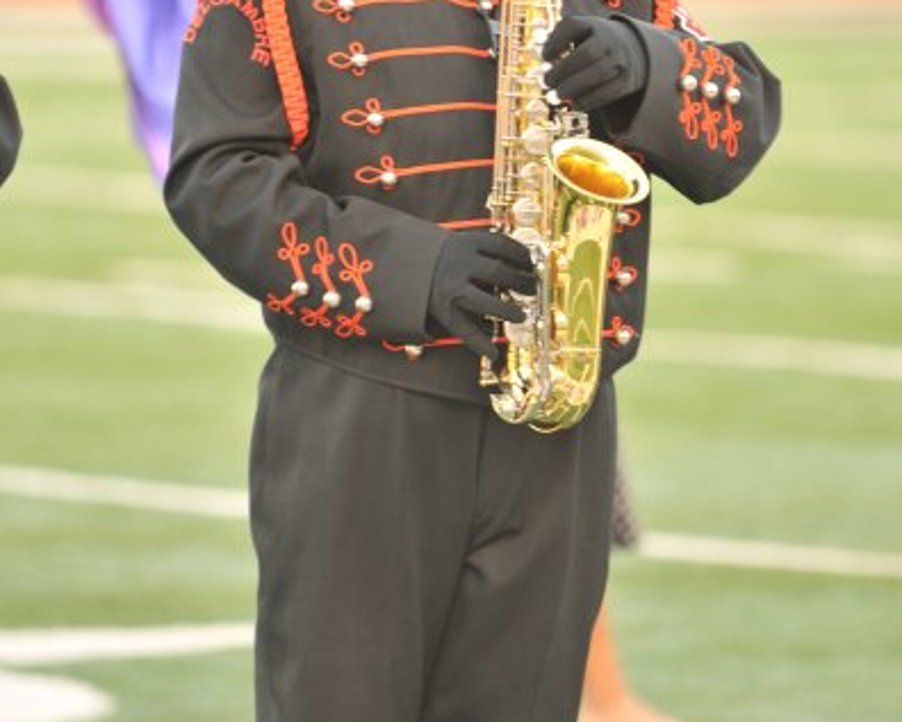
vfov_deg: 3.6
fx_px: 11375
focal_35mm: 426
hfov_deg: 4.5
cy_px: 123
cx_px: 452
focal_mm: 200
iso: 200
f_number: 2.8
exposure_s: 1/125
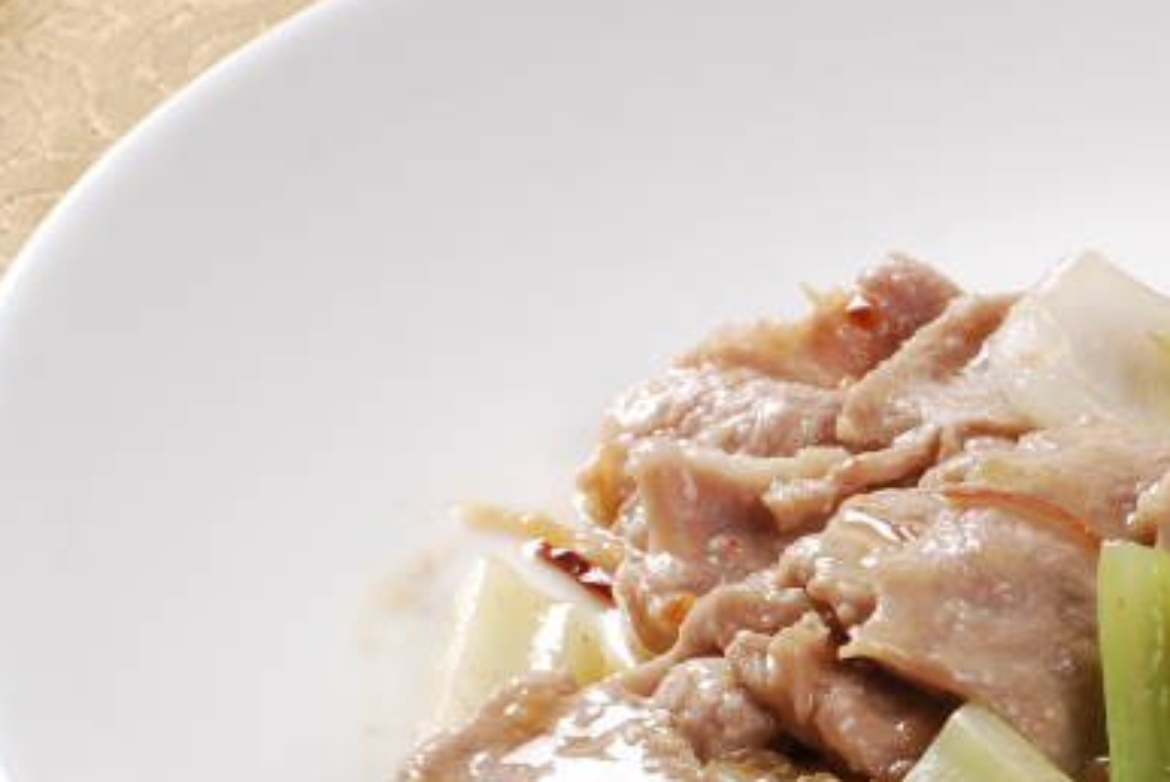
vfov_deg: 6.9
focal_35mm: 199
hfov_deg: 10.2
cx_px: 1425
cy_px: 641
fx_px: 6472
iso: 100
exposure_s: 1/125
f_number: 14
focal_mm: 50
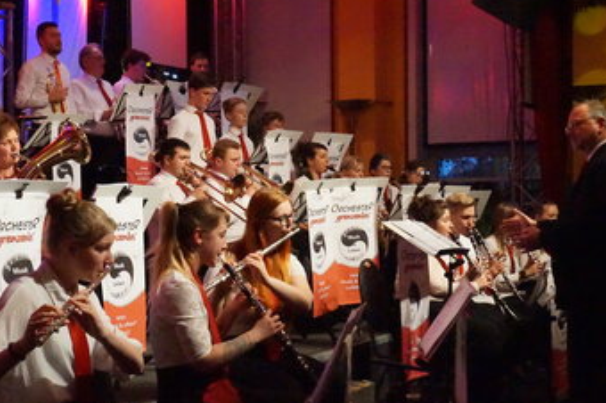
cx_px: 289
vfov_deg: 20.3
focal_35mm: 67
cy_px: 225
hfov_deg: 30.1
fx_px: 1127
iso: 16000
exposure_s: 1/200
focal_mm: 38
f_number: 10
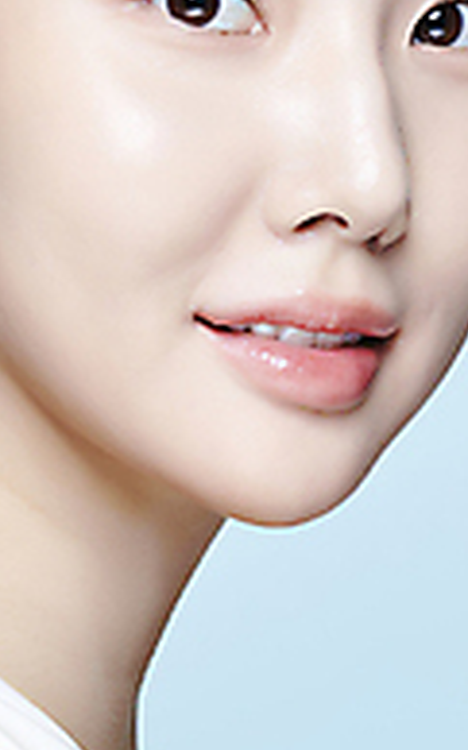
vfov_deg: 6.3
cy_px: 147
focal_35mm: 331
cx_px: -248
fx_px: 6765
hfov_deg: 3.9
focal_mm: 105
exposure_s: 1/125
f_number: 16
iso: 64
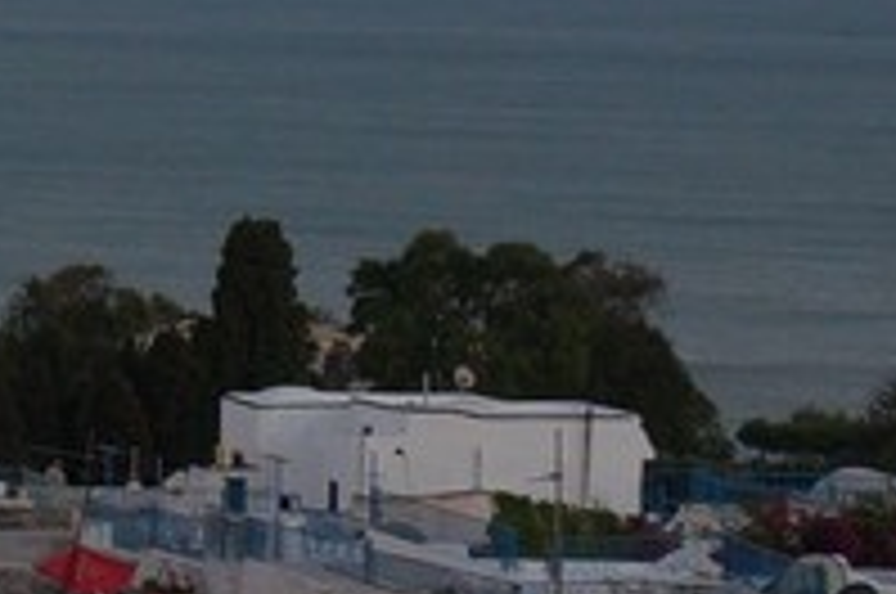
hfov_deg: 7.6
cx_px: -1508
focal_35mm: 245
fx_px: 6089
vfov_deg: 5.6
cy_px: -45
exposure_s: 1/60
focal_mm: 27
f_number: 6.3
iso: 400
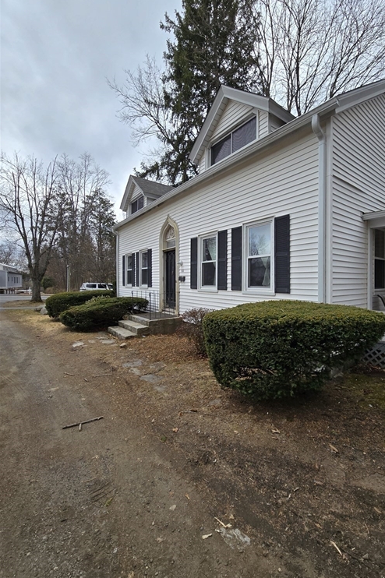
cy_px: 284
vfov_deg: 104.3
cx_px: 224
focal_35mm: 14
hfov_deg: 80.5
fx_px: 225
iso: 50
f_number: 2.2
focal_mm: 2.2
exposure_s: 1/1645
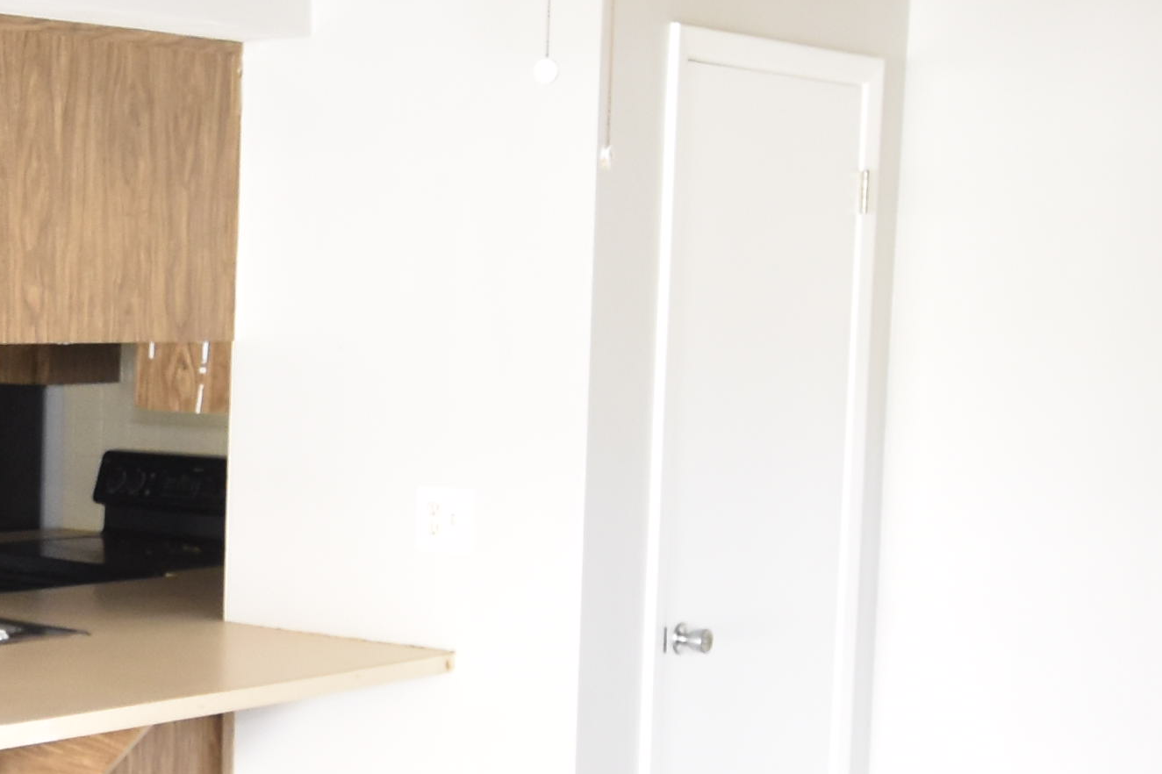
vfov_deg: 20.0
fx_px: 2194
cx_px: -14
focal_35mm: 68
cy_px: 503
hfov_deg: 27.8
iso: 800
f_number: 3.5
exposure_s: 1/30
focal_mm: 10
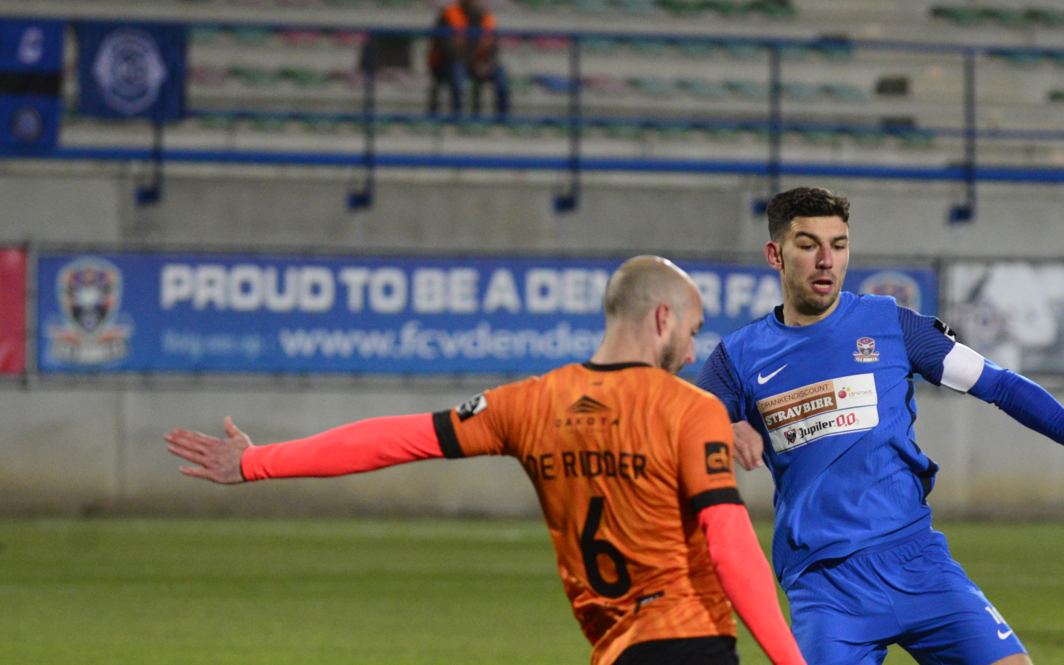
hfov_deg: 5.3
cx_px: 818
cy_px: 618
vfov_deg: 3.3
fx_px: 11512
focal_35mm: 397
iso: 3600
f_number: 4
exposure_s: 1/1000
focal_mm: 200
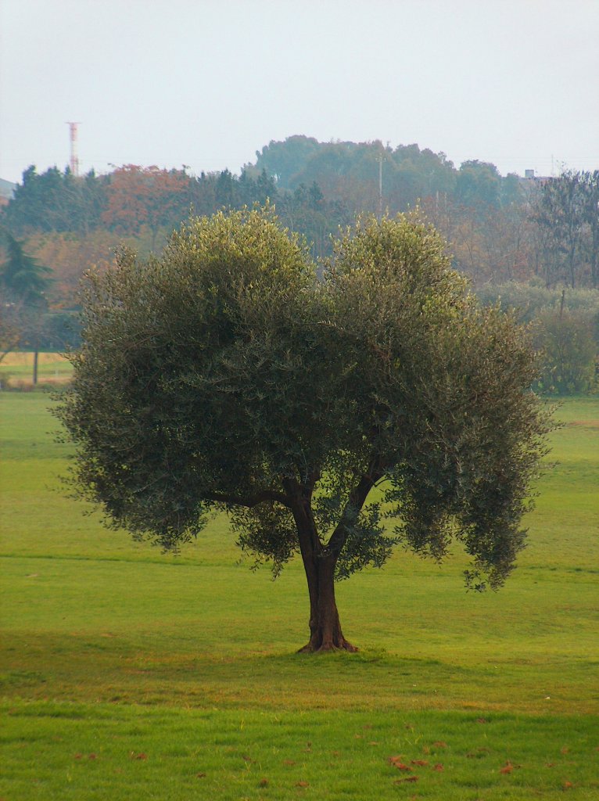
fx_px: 5870
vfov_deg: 7.8
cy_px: 400
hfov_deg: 5.8
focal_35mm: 254
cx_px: 300
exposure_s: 1/275
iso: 200
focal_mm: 52.19
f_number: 3.1
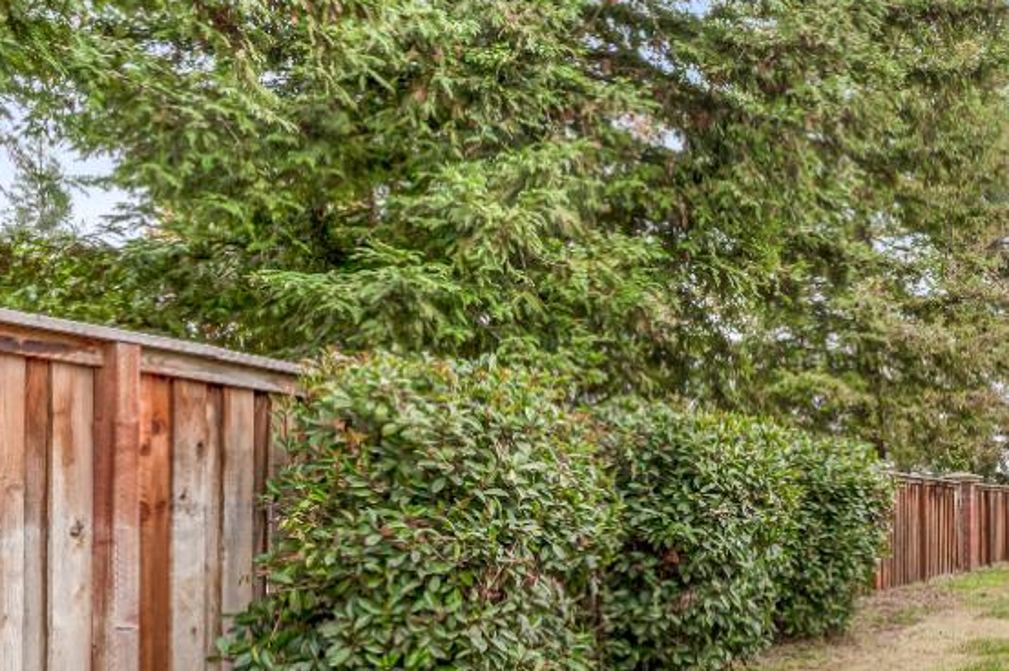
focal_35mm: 38
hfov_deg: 38.8
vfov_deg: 34.3
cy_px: 505
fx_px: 1064
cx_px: 1182
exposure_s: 1/160
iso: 400
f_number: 6.3
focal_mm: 14
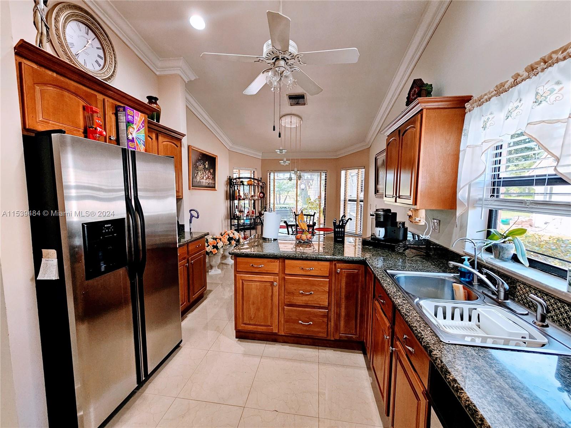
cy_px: 214
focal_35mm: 13
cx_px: 286
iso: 200
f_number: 2.2
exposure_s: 1/60
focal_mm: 2.2
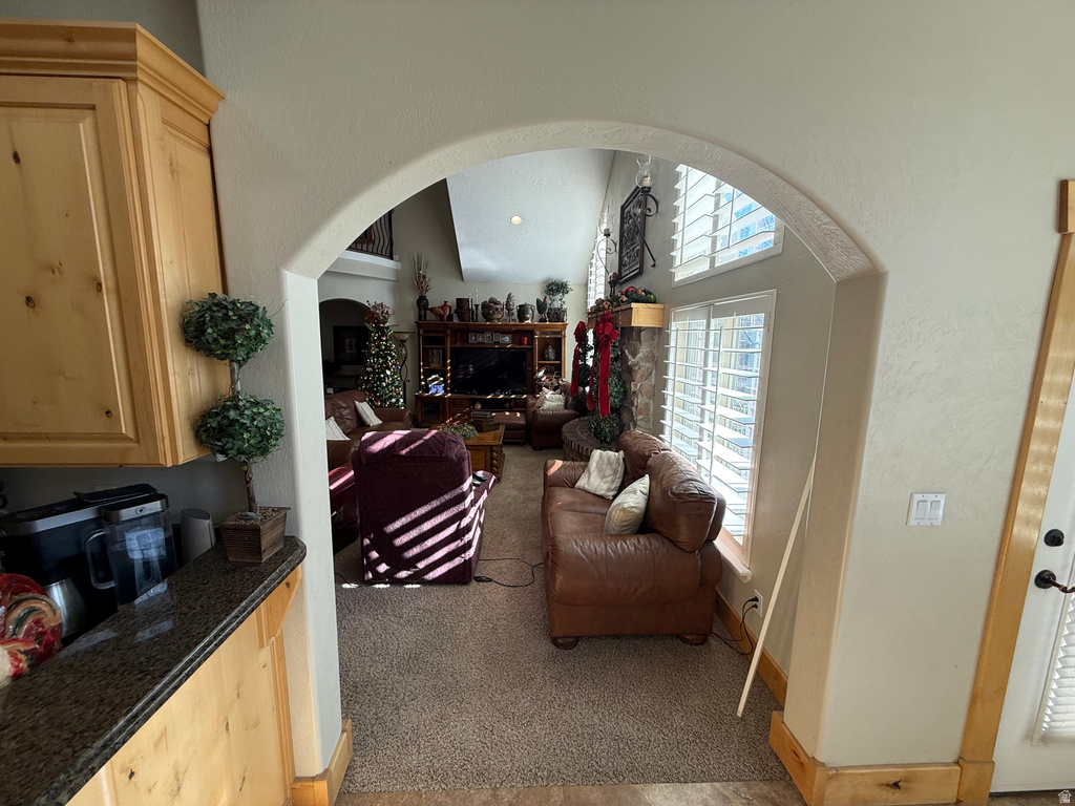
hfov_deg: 102.1
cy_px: 403
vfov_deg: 85.7
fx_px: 435
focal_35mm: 14
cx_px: 538
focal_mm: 2.22
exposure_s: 1/120
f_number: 2.2
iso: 50
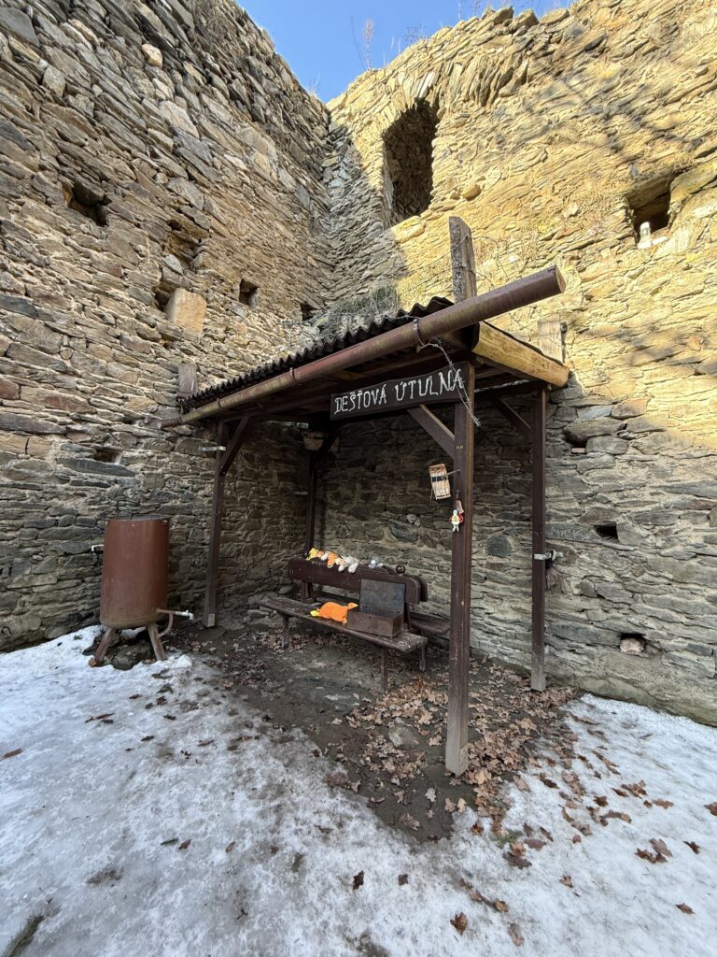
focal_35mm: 14
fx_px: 387
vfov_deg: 102.1
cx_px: 358
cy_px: 478
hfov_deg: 85.7
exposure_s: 1/99
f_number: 2.2
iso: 200
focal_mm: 2.22
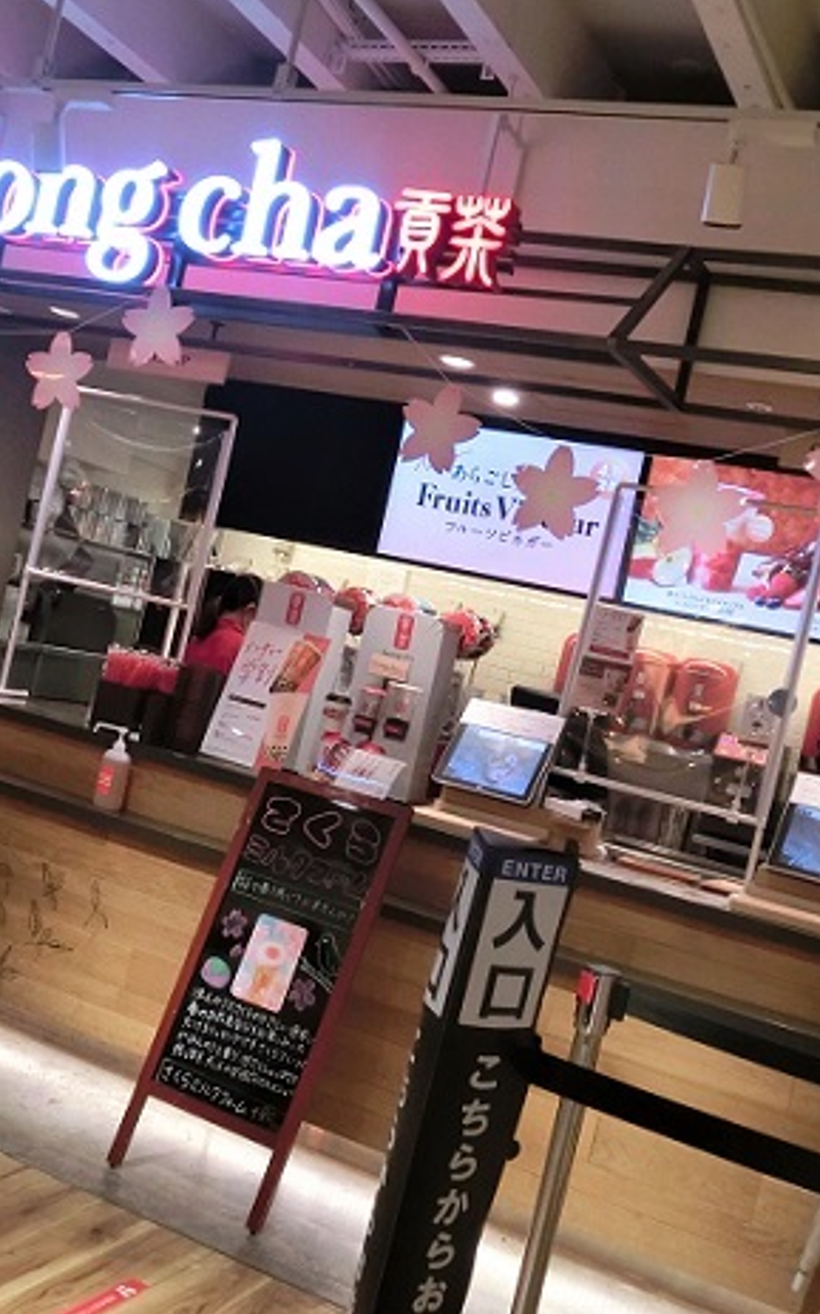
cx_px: 382
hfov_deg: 31.2
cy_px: 651
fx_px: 1467
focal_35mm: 41
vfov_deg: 48.2
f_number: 3.9
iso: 800
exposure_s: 1/160
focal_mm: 6.67
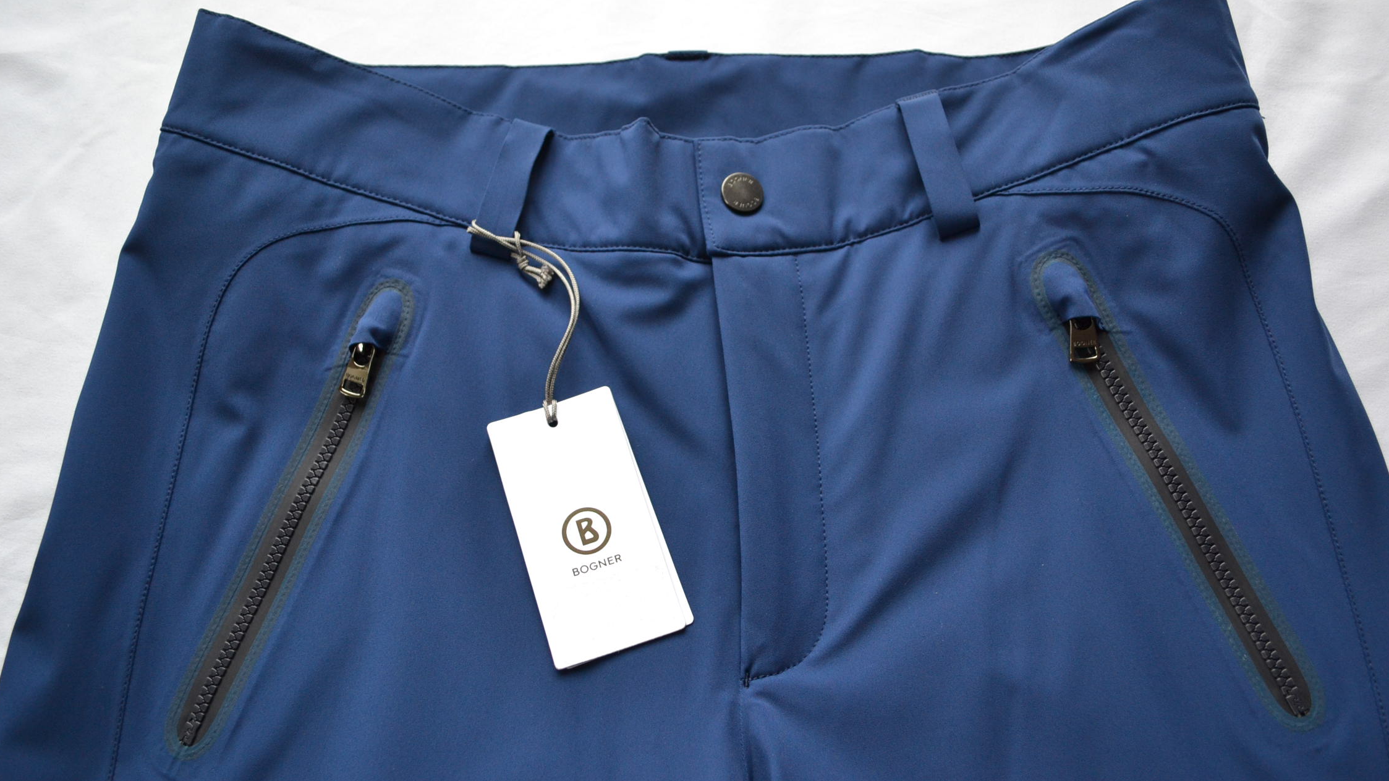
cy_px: 394
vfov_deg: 40.2
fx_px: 1068
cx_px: 705
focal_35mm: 29
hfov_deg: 66.1
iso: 640
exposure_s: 1/60
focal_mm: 18
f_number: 3.5
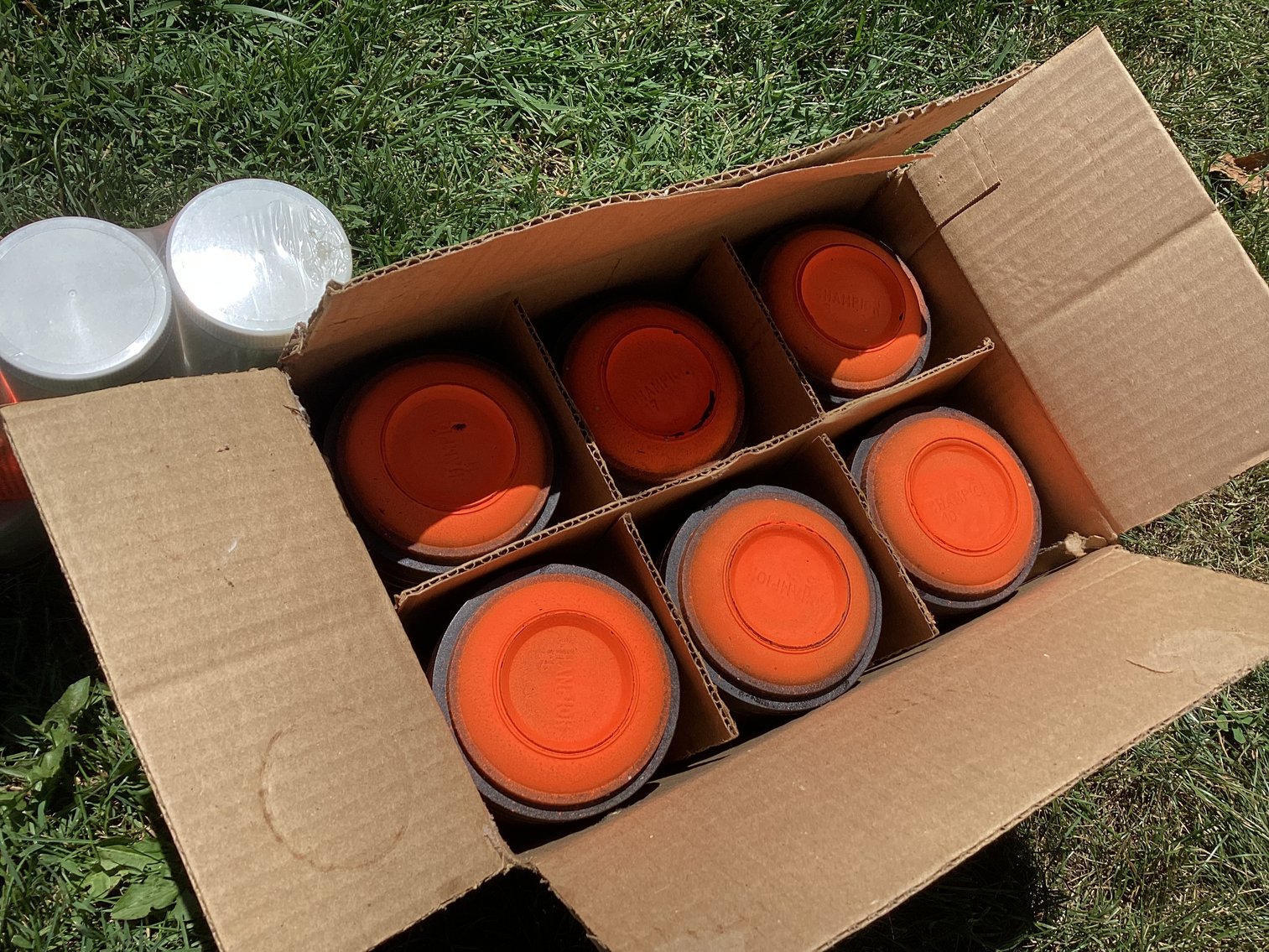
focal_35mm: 31
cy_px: 476
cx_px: 634
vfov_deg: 45.4
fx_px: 1137
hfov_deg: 58.3
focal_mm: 3.3
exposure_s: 1/1812
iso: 25
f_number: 2.4
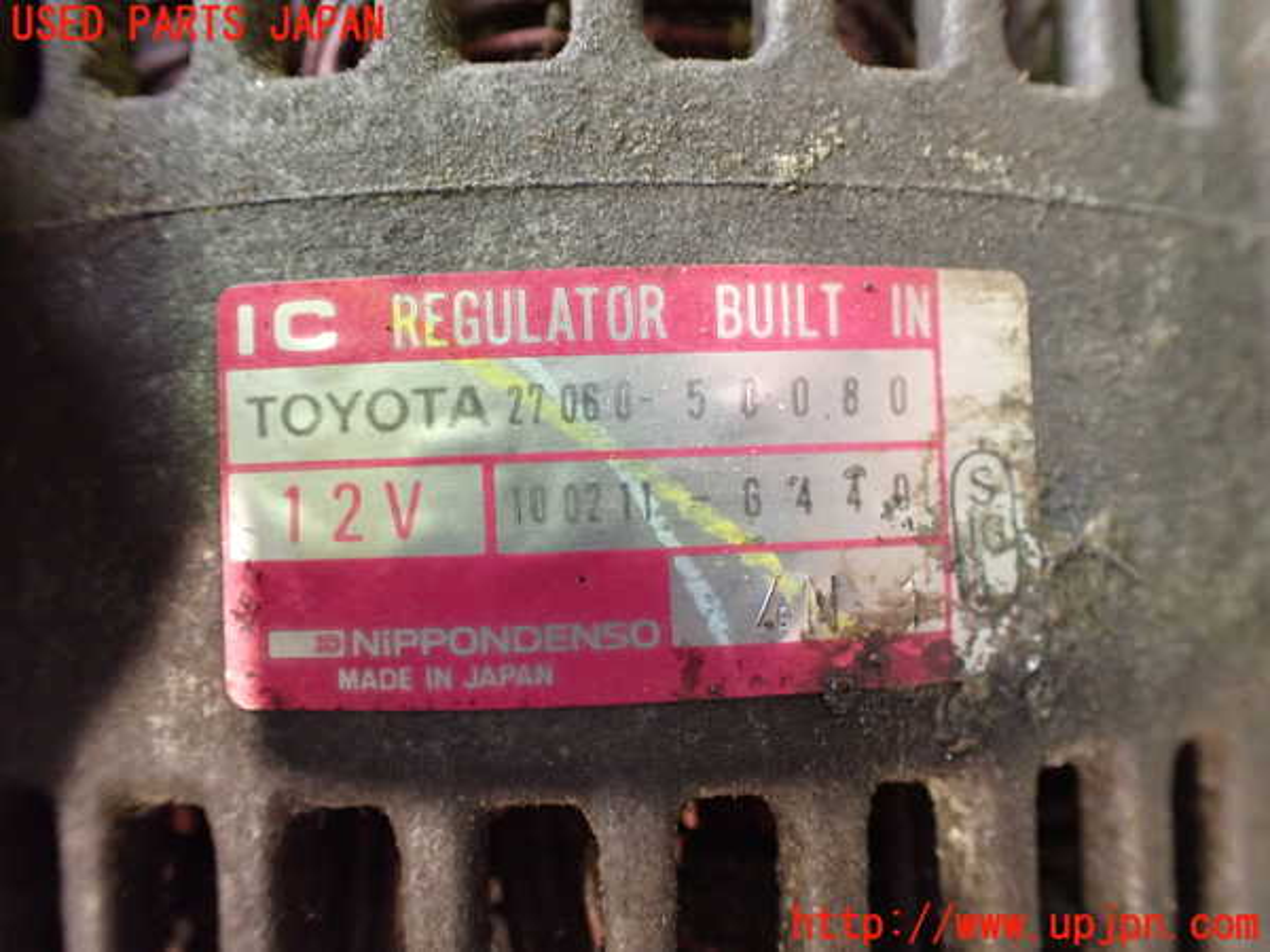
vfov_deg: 46.8
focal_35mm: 30
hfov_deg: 60.0
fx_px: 1101
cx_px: 635
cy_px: 476
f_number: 2.3
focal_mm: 5.4
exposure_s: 1/30
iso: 800
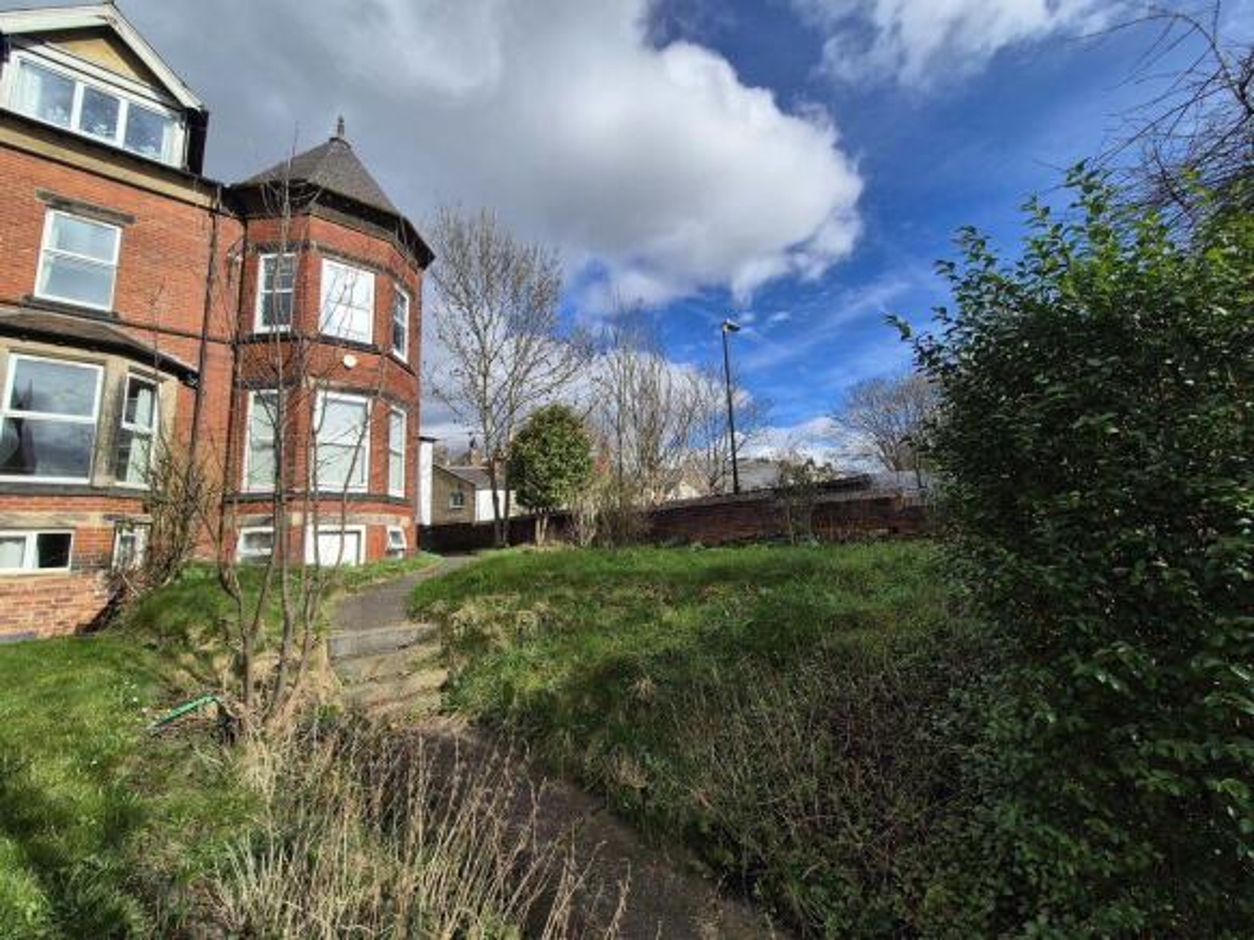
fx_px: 471
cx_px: 627
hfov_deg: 106.2
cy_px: 470
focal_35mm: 13
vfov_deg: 89.9
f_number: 2.2
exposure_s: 1/2600
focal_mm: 2.2
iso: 50
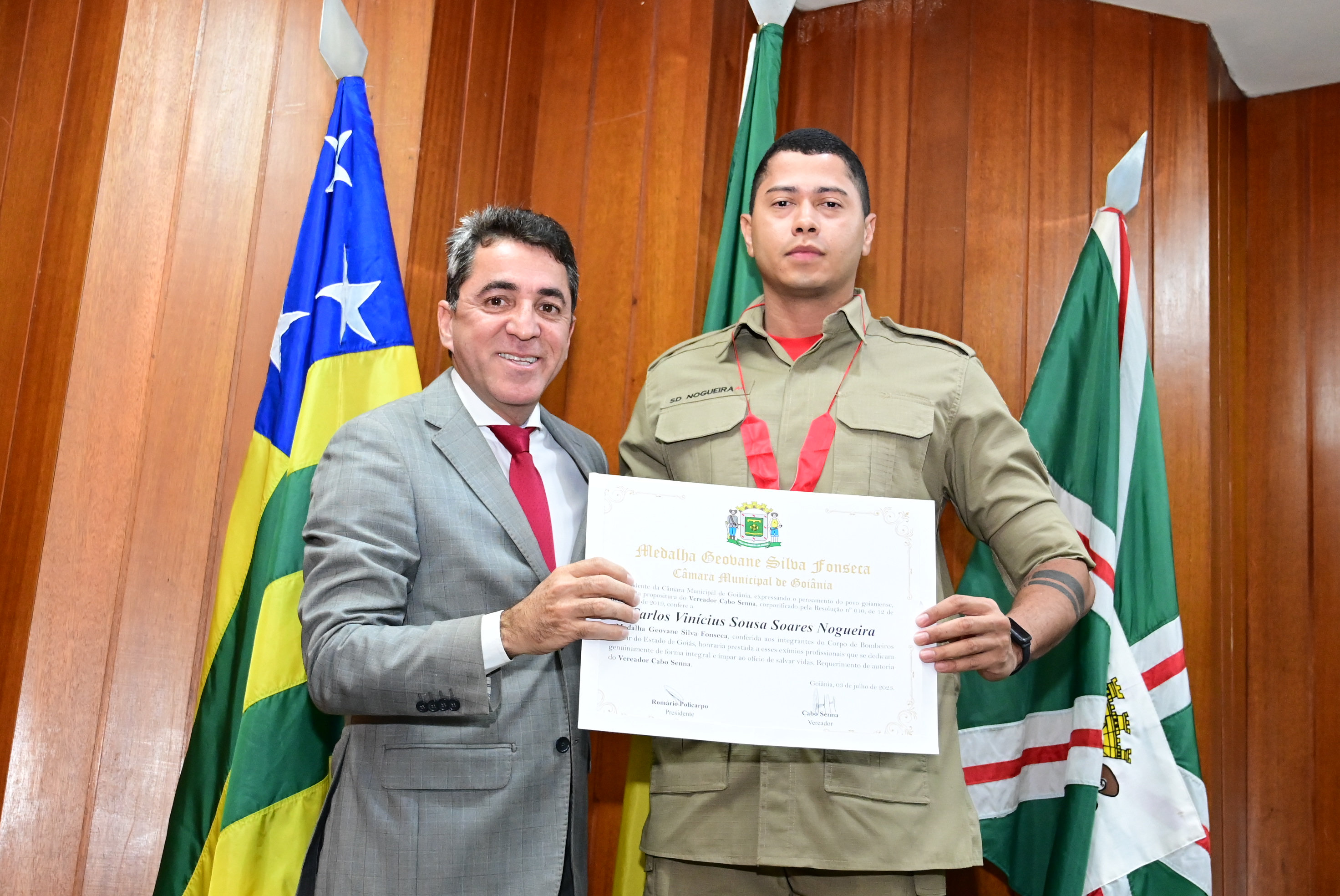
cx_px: 670
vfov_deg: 28.1
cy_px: 448
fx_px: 1788
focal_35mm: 48
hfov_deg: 41.1
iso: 4000
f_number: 4
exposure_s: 1/125
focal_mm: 32
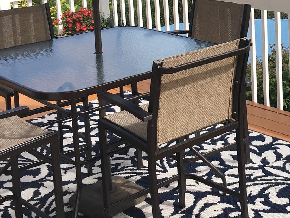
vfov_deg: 19.7
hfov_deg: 26.1
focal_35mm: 72
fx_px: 603
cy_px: -13
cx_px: 263
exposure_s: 1/1538
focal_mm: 4.15
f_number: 2.2
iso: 25
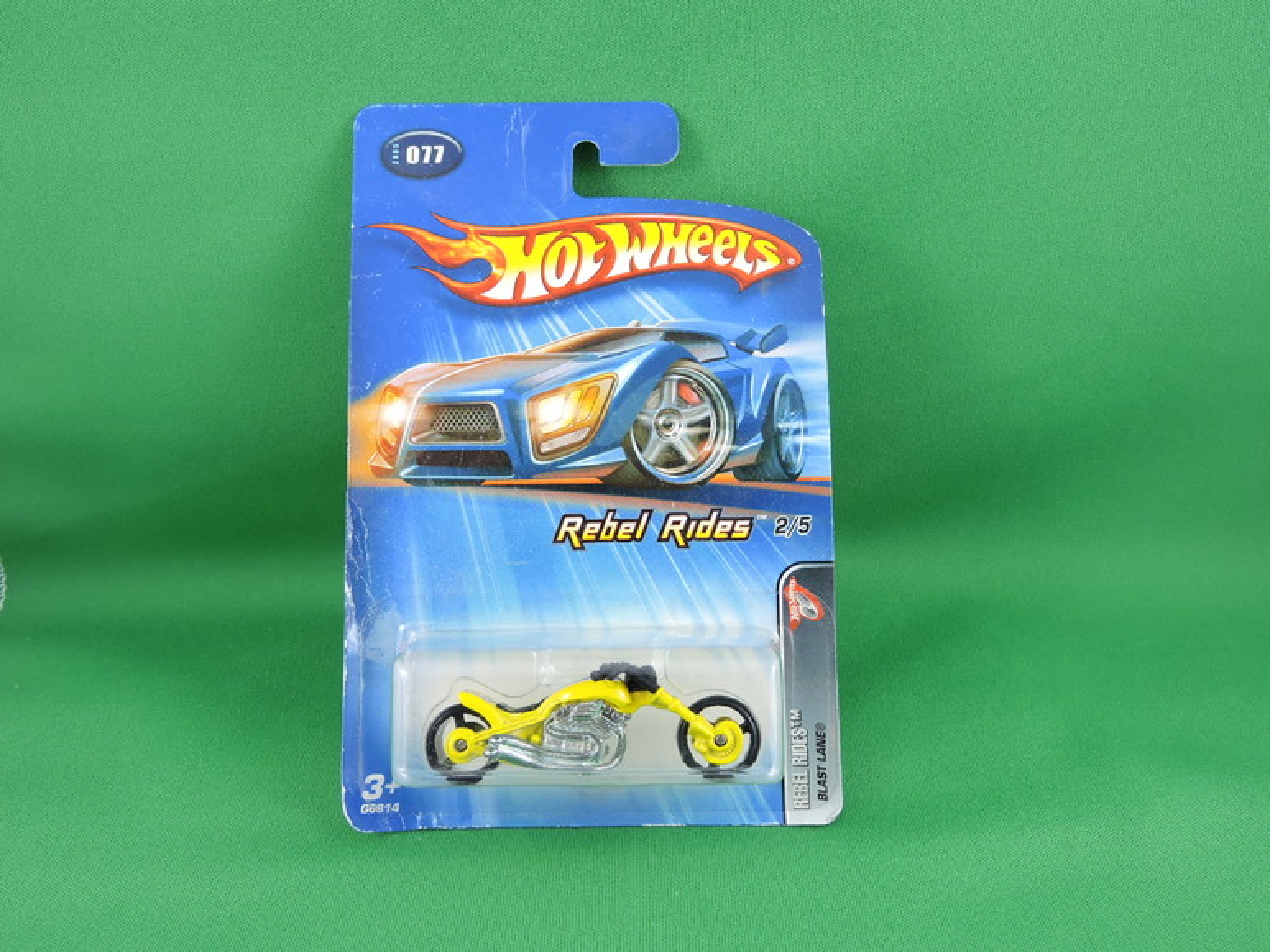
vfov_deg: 46.8
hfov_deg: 60.0
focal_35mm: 30
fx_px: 1101
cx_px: 635
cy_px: 476
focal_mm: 5.4
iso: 125
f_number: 3.5
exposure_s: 1/30
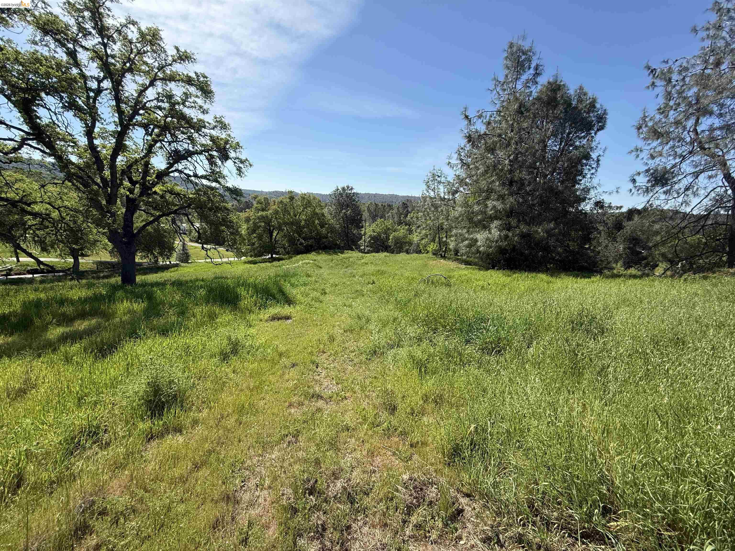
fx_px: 297
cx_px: 368
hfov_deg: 102.1
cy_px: 276
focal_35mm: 14
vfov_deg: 85.7
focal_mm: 2.22
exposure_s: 1/1497
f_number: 2.2
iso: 50
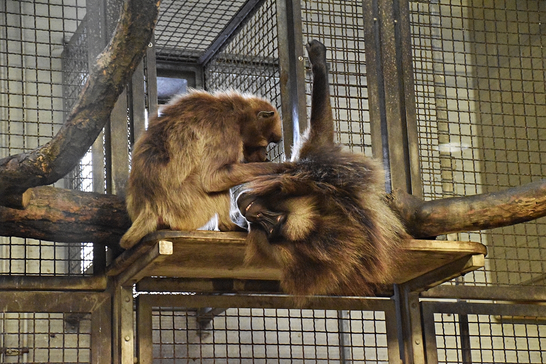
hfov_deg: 21.9
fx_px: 1411
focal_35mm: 93
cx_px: 273
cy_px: 182
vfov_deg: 14.7
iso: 9000
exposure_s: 1/125
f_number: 5
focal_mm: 62
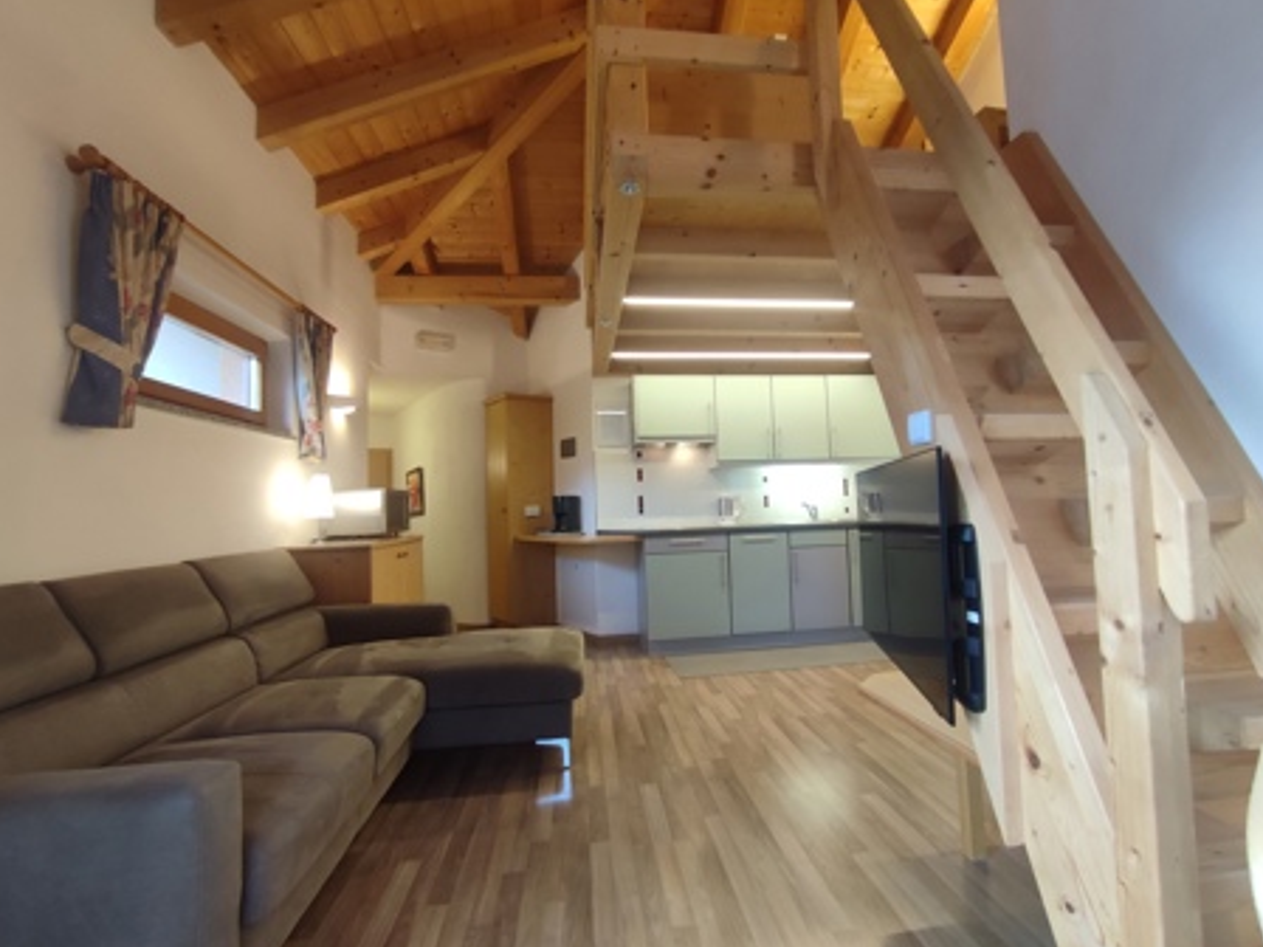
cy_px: 469
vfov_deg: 74.7
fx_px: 620
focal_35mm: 17
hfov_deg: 91.0
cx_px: 660
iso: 245
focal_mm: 1.65
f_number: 2.2
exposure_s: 1/50
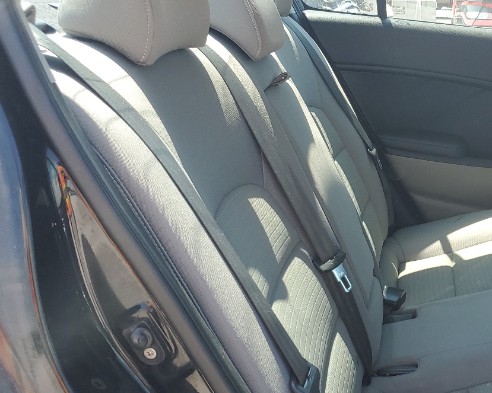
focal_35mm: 49
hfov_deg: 36.0
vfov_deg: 30.7
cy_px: 252
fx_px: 713
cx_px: 430
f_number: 1.5
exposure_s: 1/435
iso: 50
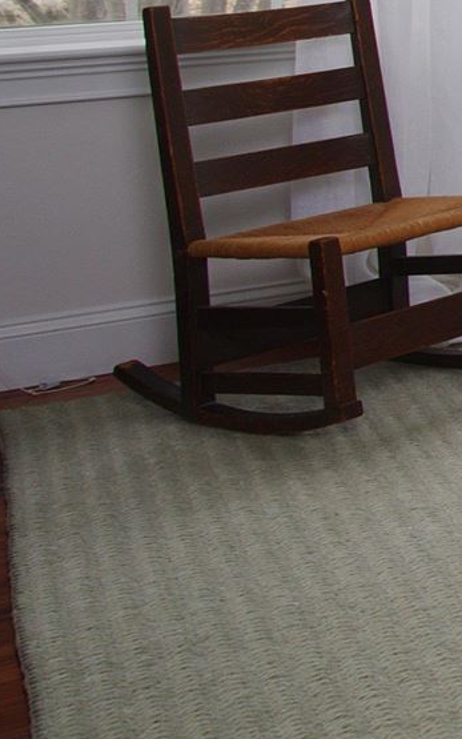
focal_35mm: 82
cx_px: 1773
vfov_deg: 22.9
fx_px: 1648
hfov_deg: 8.6
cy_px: -181
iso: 400
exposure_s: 1/6
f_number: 7.1
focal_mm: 14.5
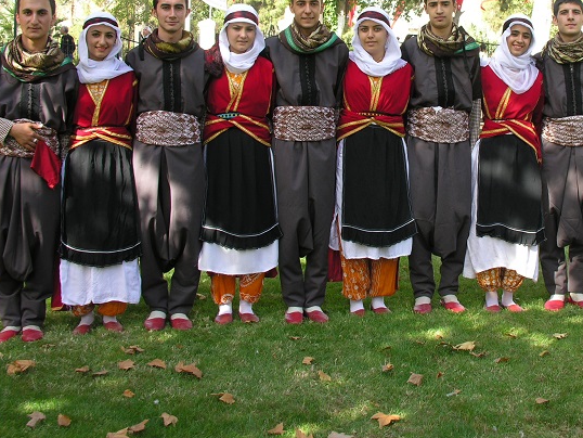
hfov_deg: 36.3
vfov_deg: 27.8
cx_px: 400
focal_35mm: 52
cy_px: 131
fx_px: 876
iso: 50
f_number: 4
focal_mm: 8.9
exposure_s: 1/71.8
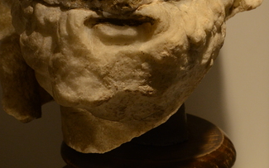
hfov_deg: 12.9
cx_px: 110
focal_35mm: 162
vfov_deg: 8.0
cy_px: -61
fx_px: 1187
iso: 1000
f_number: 7.1
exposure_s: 1/200
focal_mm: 52
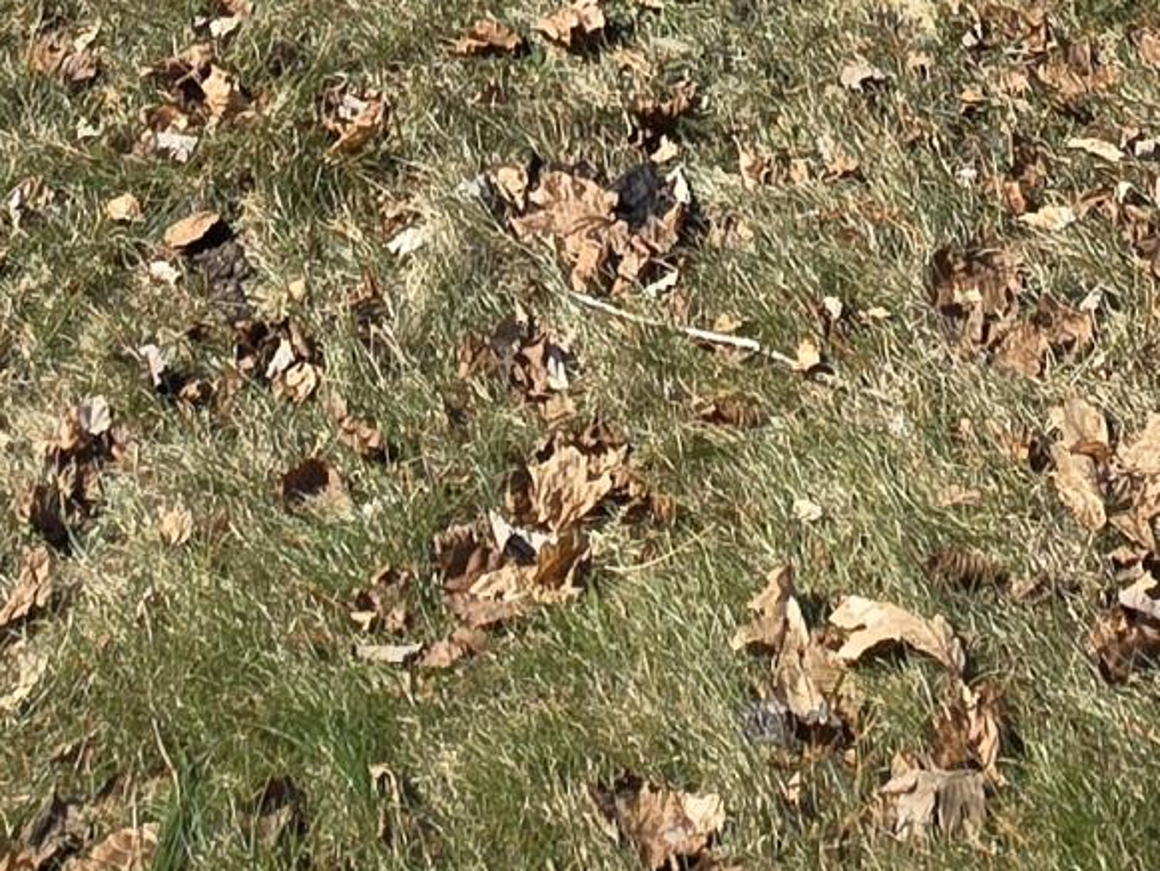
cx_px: 753
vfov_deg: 13.6
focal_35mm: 67
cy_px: -1365
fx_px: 2246
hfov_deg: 28.8
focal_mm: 2.2
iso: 50
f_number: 2.2
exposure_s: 1/1859
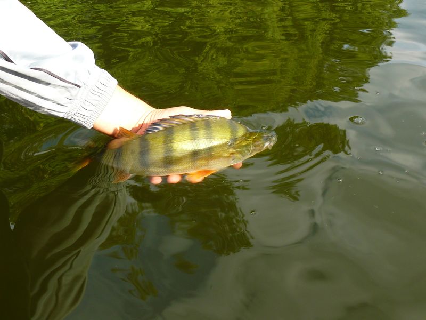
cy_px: 160
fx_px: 443
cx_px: 213
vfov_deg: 39.7
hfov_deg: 51.4
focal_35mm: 36
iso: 100
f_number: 4
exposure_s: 1/160
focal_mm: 6
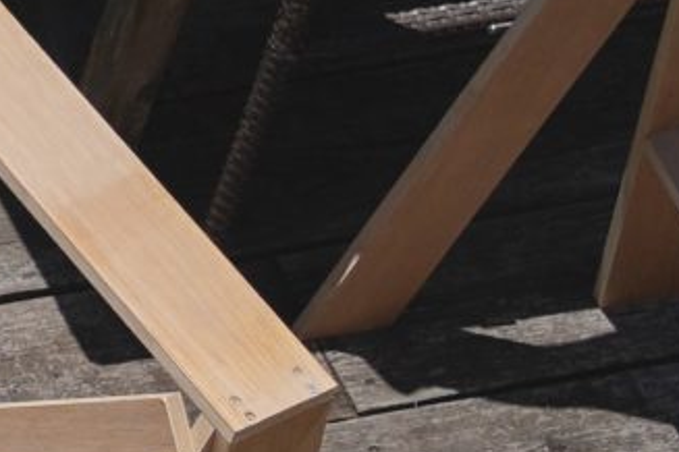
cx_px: -1684
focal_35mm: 274
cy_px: 258
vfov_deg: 5.0
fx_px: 5168
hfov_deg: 6.5
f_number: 4.5
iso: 100
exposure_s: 1/2500
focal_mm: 35
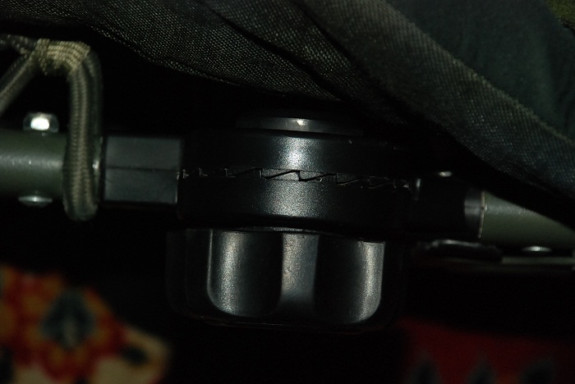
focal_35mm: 168
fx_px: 2685
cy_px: 192
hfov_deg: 12.2
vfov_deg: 8.2
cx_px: 288
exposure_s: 1/60
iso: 640
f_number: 5.6
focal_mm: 112
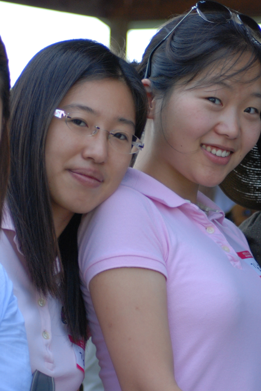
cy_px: 207
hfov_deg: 8.0
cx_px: 132
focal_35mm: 171
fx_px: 1859
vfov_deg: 12.0
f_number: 4
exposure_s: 1/800
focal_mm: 70
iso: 400
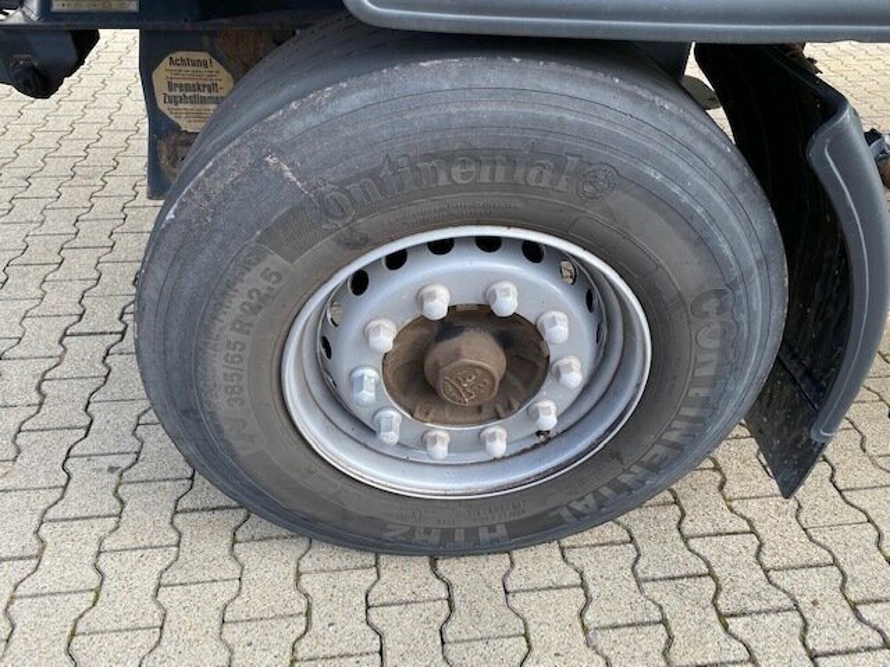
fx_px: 668
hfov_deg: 67.3
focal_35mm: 26
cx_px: 445
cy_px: 334
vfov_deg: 53.1
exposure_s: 1/300
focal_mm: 4.25
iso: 32
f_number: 1.8
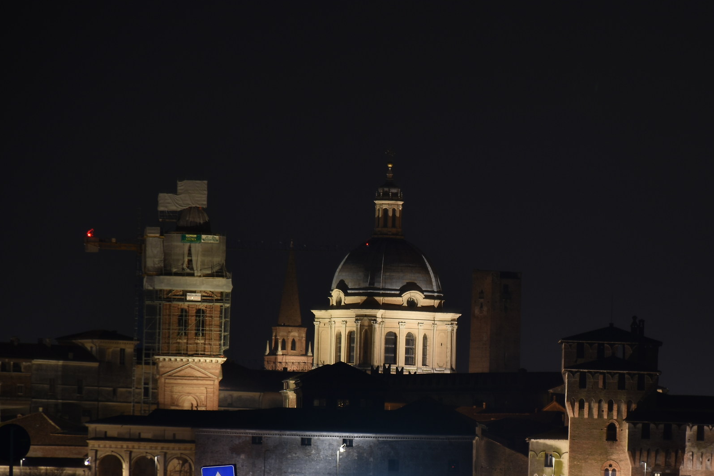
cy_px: 295
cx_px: 491
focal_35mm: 316
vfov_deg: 4.3
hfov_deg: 6.5
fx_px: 6266
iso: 100
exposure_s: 8
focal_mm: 140
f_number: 5.6
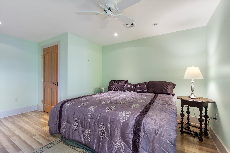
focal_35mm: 15
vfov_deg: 77.3
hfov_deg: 100.4
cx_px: 115
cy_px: 76
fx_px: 96
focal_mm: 10
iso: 100
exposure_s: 1/3
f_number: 7.1
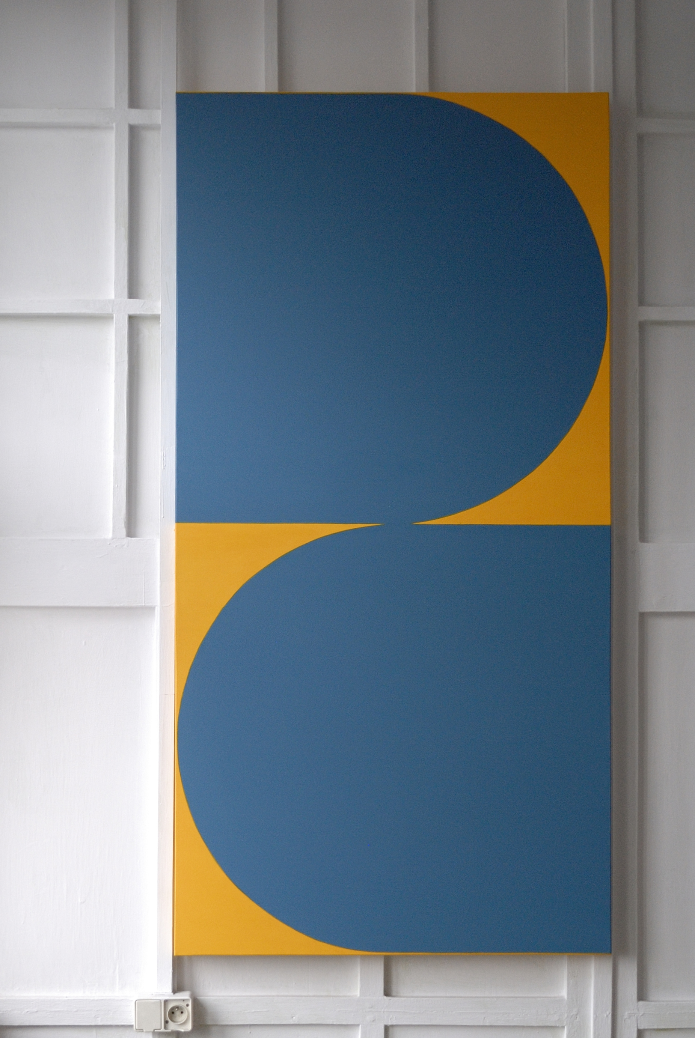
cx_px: 219
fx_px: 1213
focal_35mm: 42
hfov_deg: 31.7
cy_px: 677
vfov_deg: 45.8
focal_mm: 20
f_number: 2.8
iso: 200
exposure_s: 1/80
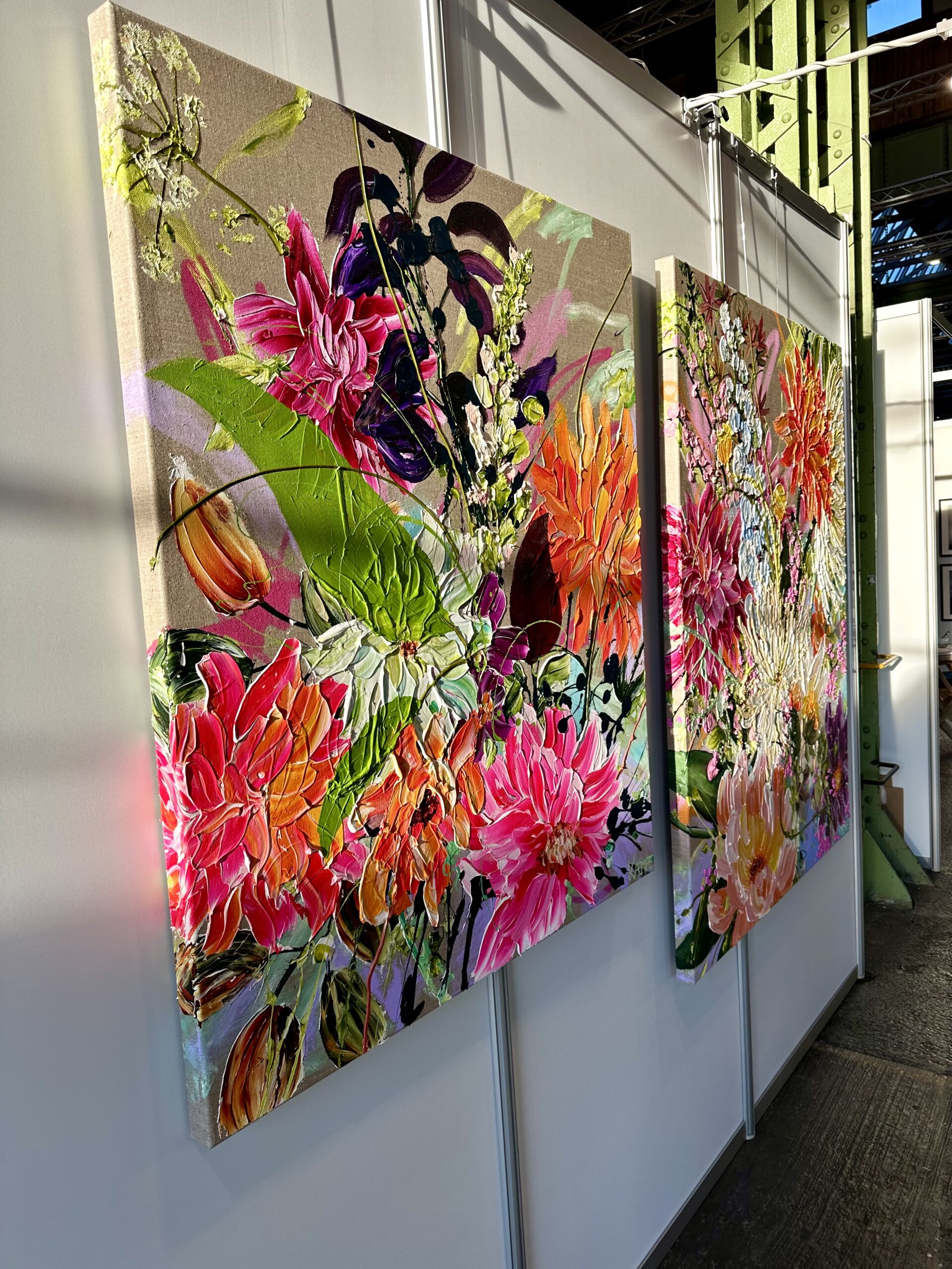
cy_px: 634
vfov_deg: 71.6
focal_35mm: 24
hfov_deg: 56.8
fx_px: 880
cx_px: 476
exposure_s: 1/469
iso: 80
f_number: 1.78
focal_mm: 6.86
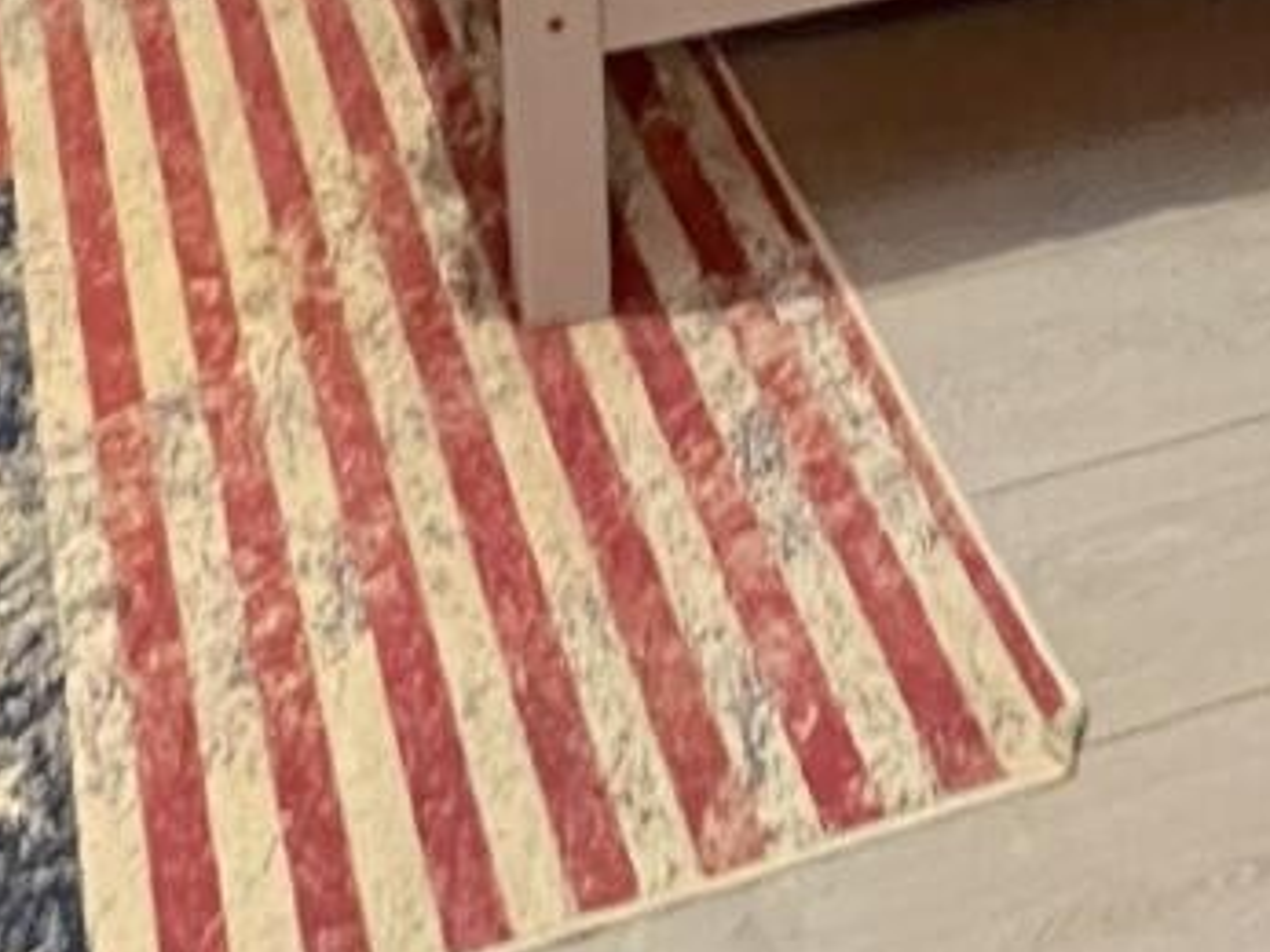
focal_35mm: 72
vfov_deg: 15.0
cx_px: 820
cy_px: -1139
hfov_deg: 26.9
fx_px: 2641
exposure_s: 1/41
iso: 1000
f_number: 1.8
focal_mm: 1.57
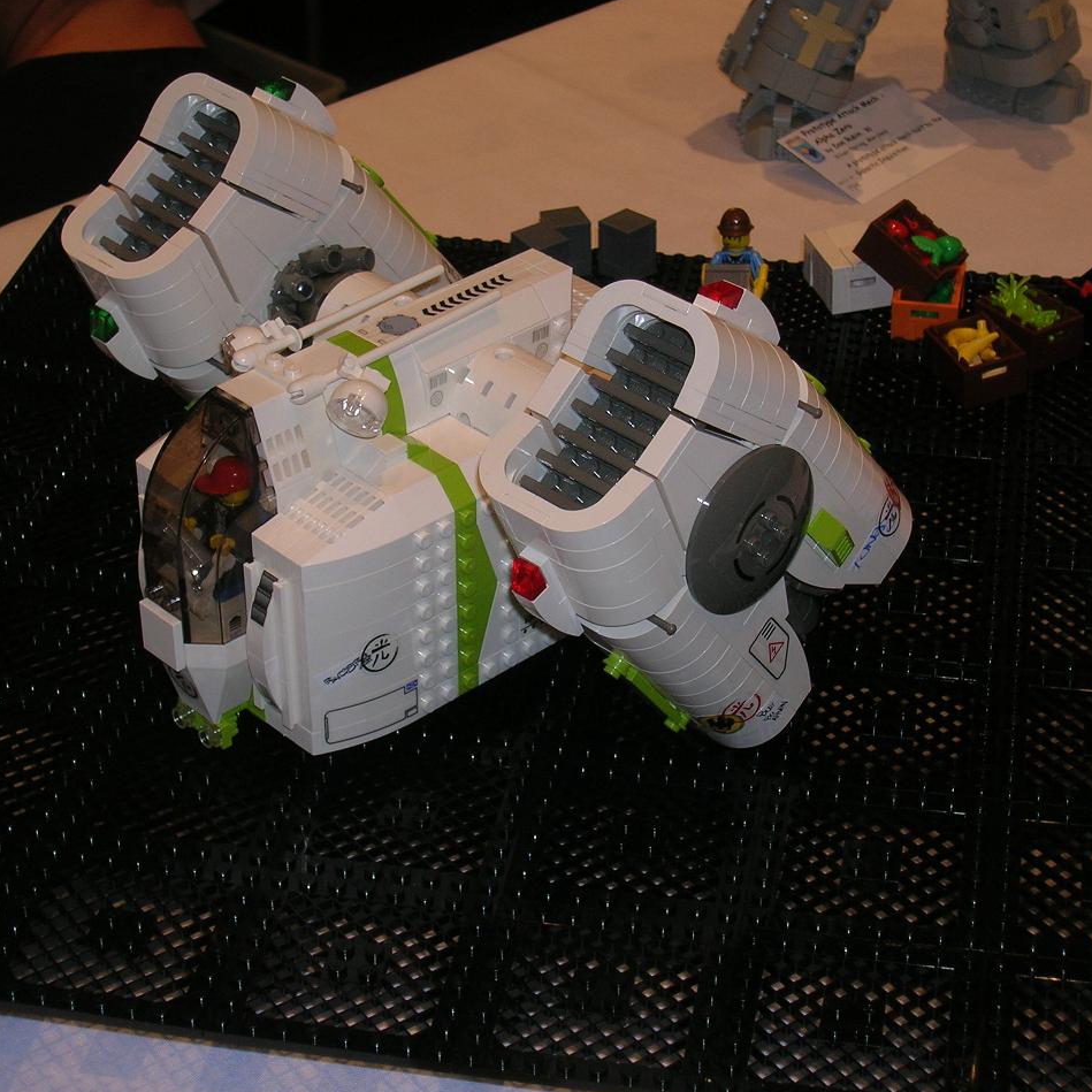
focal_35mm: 70
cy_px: 537
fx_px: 2498
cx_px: 486
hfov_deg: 24.6
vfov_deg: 24.7
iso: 50
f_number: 3.5
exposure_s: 1/60.1
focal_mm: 9.7
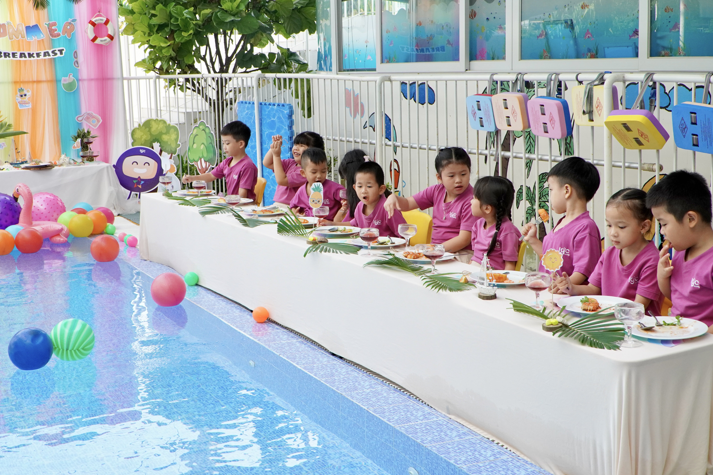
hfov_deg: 43.9
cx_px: 321
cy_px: 196
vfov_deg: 30.1
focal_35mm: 45
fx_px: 883
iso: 1000
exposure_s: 1/400
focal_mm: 25
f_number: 6.3
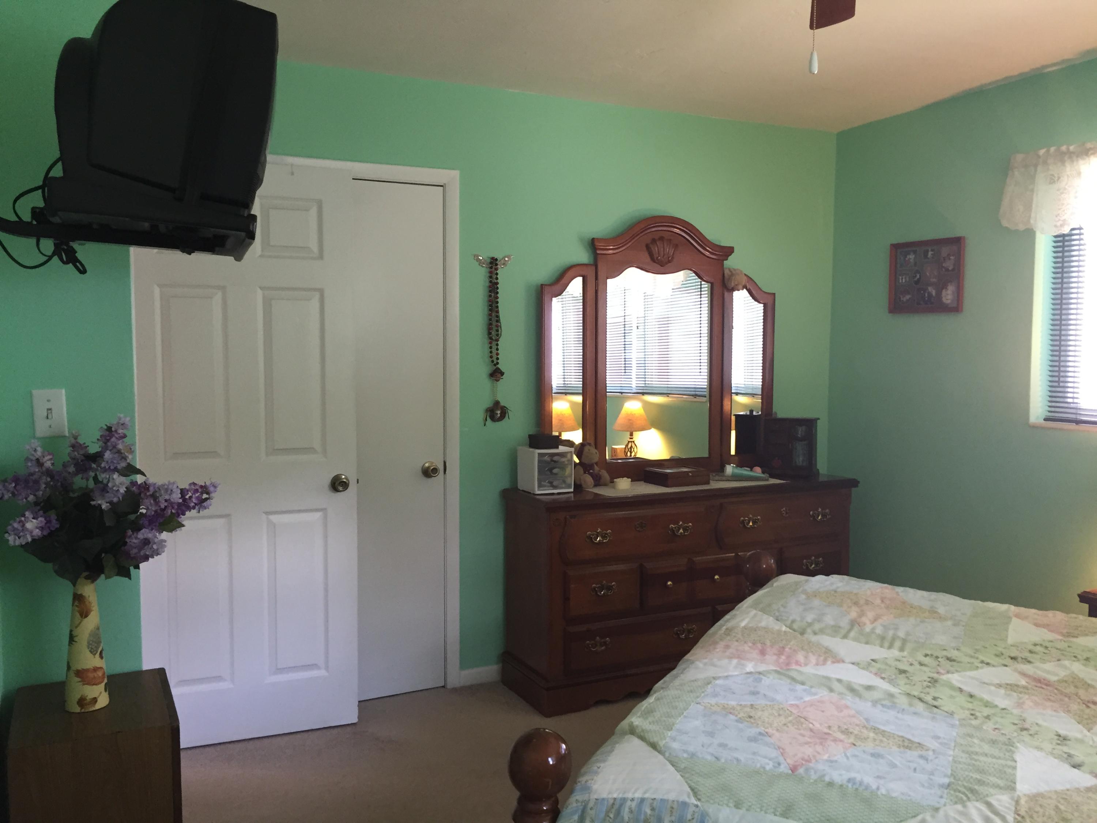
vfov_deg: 48.2
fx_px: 919
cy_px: 412
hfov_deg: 61.7
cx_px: 548
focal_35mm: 29
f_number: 2.2
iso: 100
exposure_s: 1/30
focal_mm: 4.15
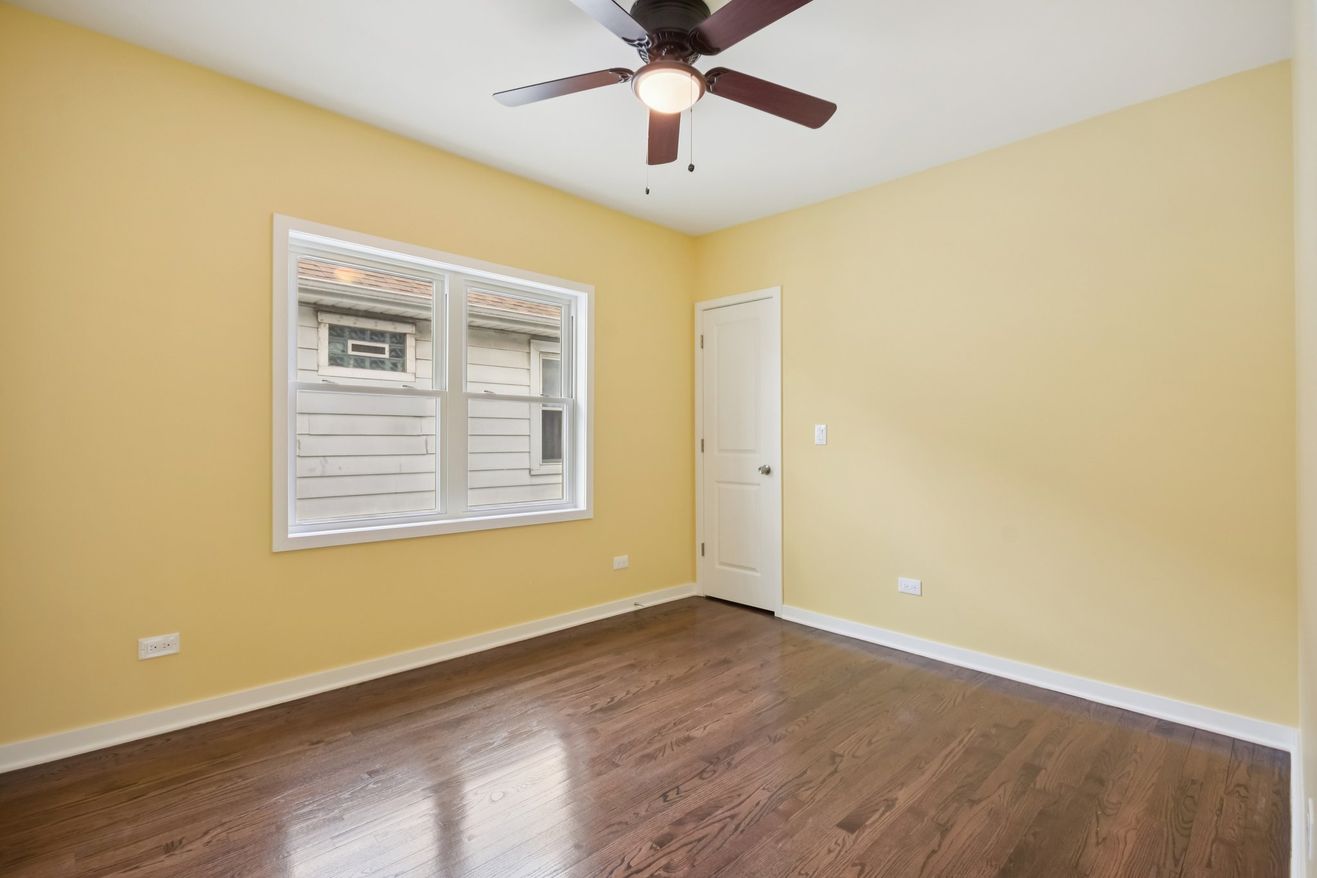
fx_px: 604
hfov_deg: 95.0
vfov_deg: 72.0
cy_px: 439
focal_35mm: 16
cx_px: 658
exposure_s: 1/25
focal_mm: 11
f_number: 8
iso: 400
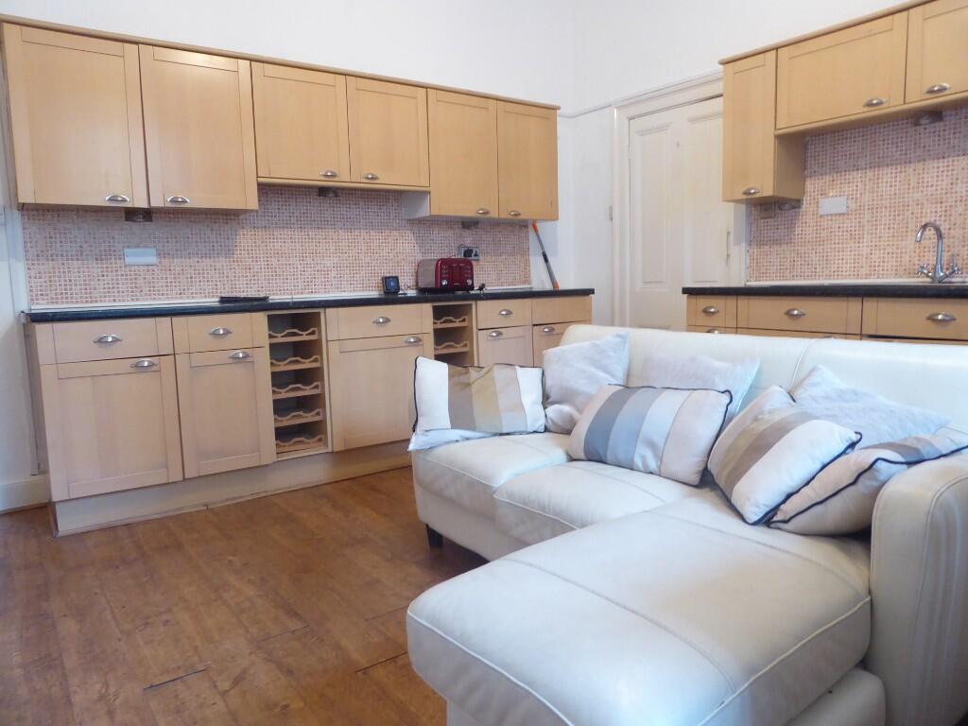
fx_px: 671
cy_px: 363
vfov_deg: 56.8
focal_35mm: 24
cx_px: 484
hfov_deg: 71.6
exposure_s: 1/8
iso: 400
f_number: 3.3
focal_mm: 4.3
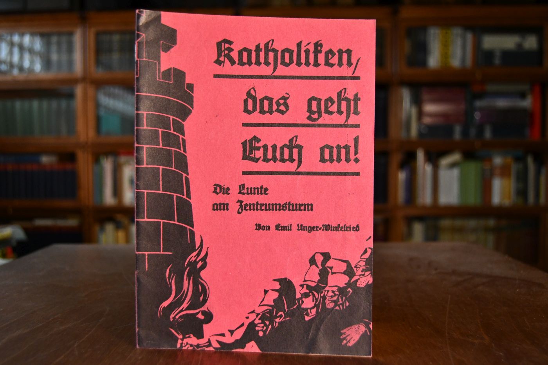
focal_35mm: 33
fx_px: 502
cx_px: 274
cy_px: 182
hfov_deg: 57.2
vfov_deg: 40.0
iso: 2200
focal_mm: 22
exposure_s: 1/125
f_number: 3.5
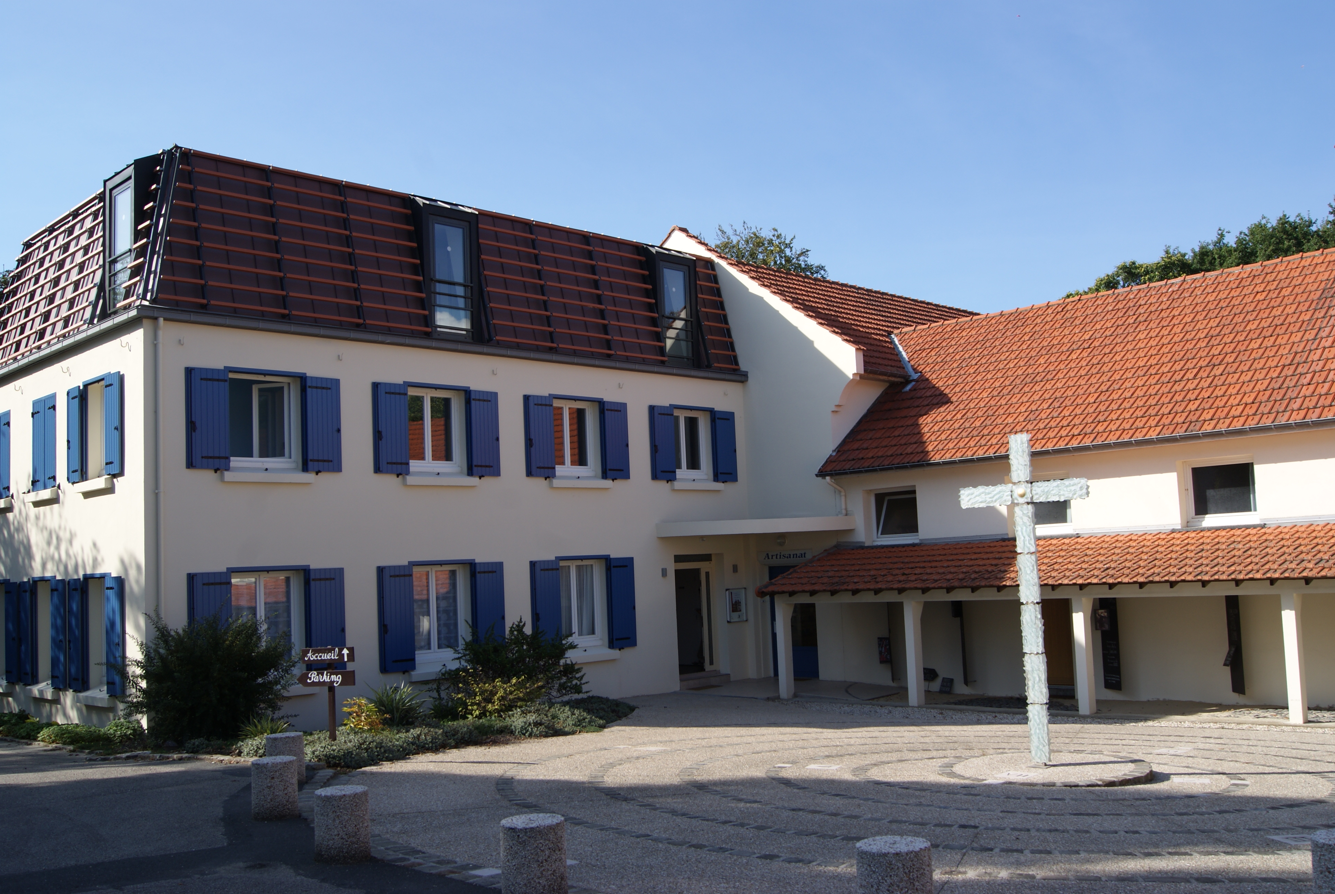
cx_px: 668
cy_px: 447
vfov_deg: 40.1
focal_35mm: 33
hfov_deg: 57.2
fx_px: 1225
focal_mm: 22
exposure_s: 1/125
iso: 100
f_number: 10
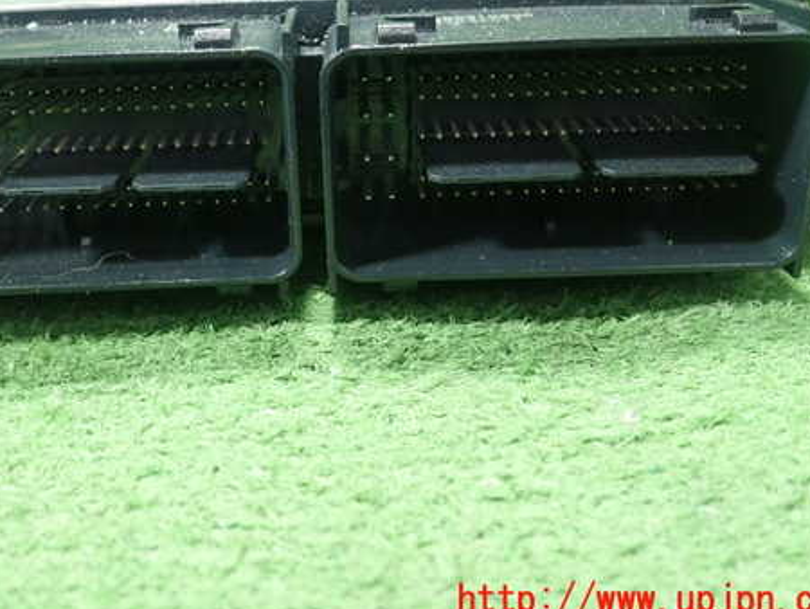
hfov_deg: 46.5
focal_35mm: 40
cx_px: 324
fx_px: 936
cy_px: 218
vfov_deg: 35.7
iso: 800
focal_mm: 5.5
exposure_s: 1/60
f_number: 2.3
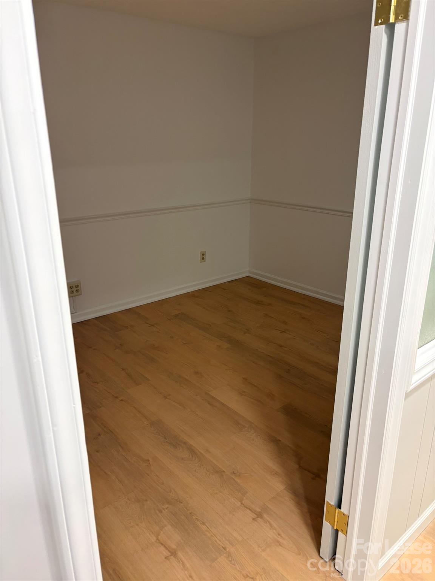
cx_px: 218
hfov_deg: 53.1
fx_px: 436
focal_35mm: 26
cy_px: 290
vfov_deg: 67.3
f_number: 1.6
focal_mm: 5.96
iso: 200
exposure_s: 1/60
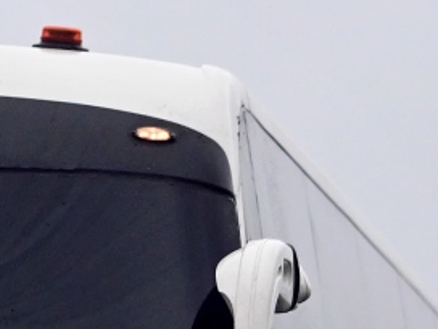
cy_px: 710
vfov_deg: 3.3
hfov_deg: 4.4
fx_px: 5694
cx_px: -254
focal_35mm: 450
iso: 2000
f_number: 1.8
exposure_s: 1/4000
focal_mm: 85
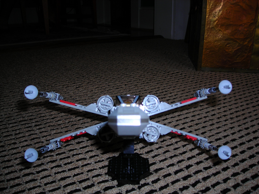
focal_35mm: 38
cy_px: 97
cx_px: 130
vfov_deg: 37.7
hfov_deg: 49.0
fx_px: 284
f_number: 3.2
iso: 50
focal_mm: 6.3
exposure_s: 1/60.1
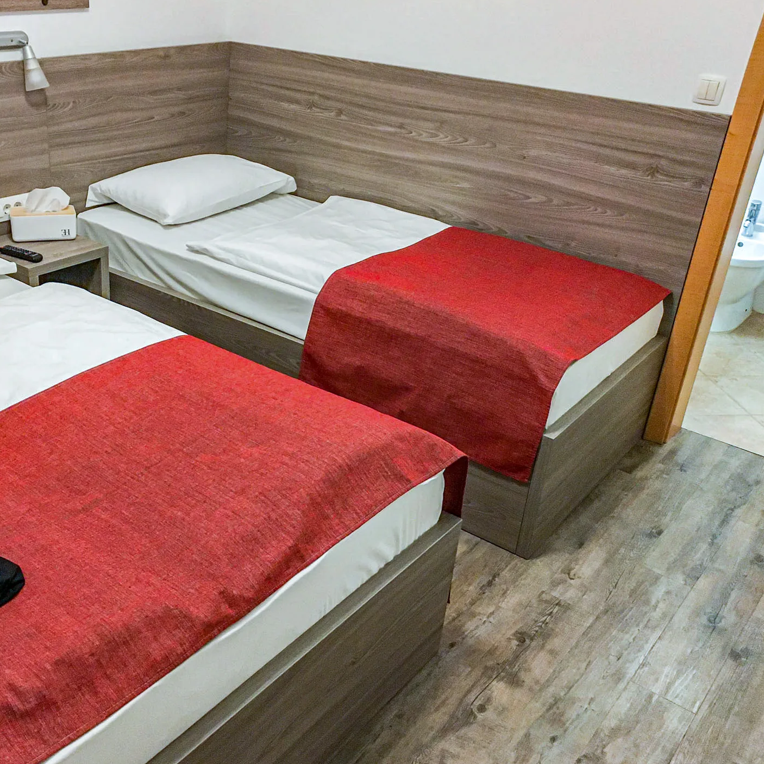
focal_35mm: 35
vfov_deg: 47.2
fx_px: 874
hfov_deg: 46.5
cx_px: 254
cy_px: 386
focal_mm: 4.15
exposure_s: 1/25
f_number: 2.2
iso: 200
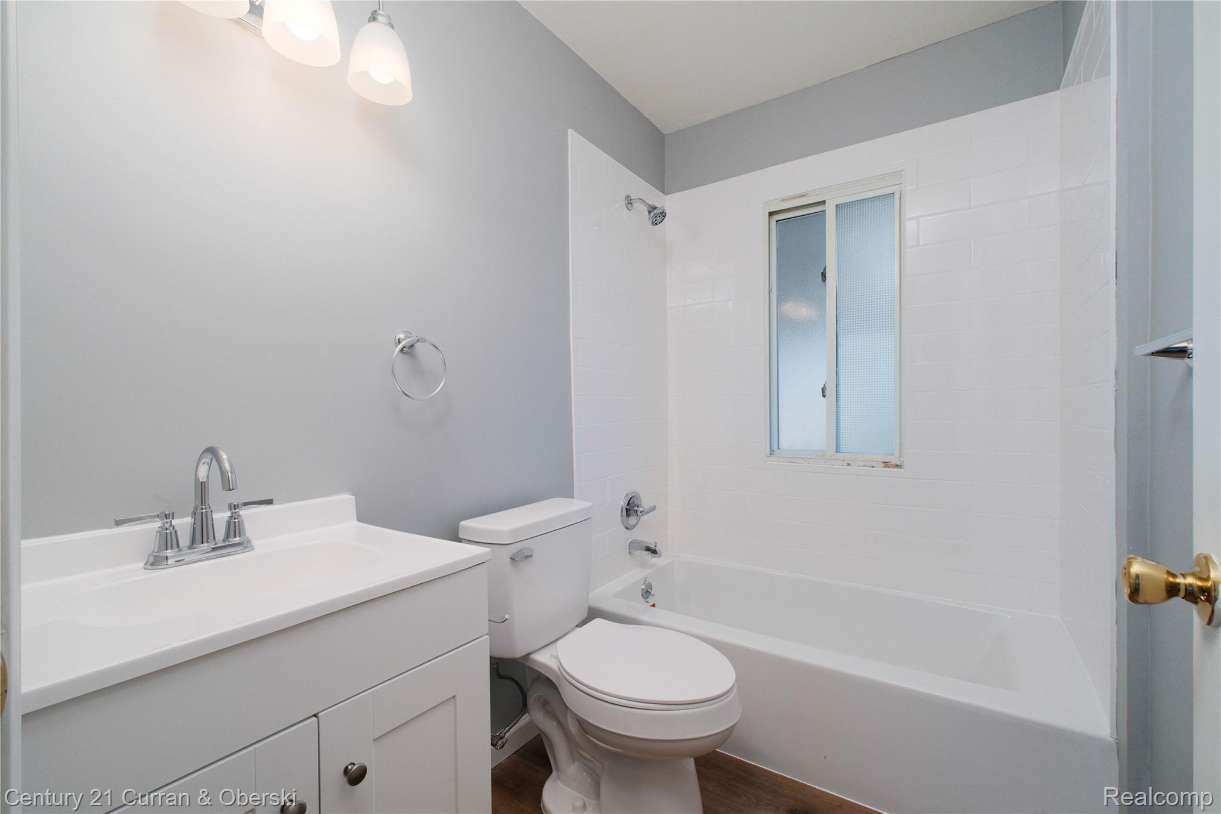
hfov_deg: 100.4
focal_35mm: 15
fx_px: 509
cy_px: 407
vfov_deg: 77.3
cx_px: 610
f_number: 7.1
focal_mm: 10
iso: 500
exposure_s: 1/250
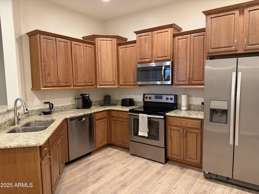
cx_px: 130
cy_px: 97
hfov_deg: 71.6
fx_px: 180
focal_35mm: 24
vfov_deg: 56.8
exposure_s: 1/60
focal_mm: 6.76
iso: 400
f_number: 1.78
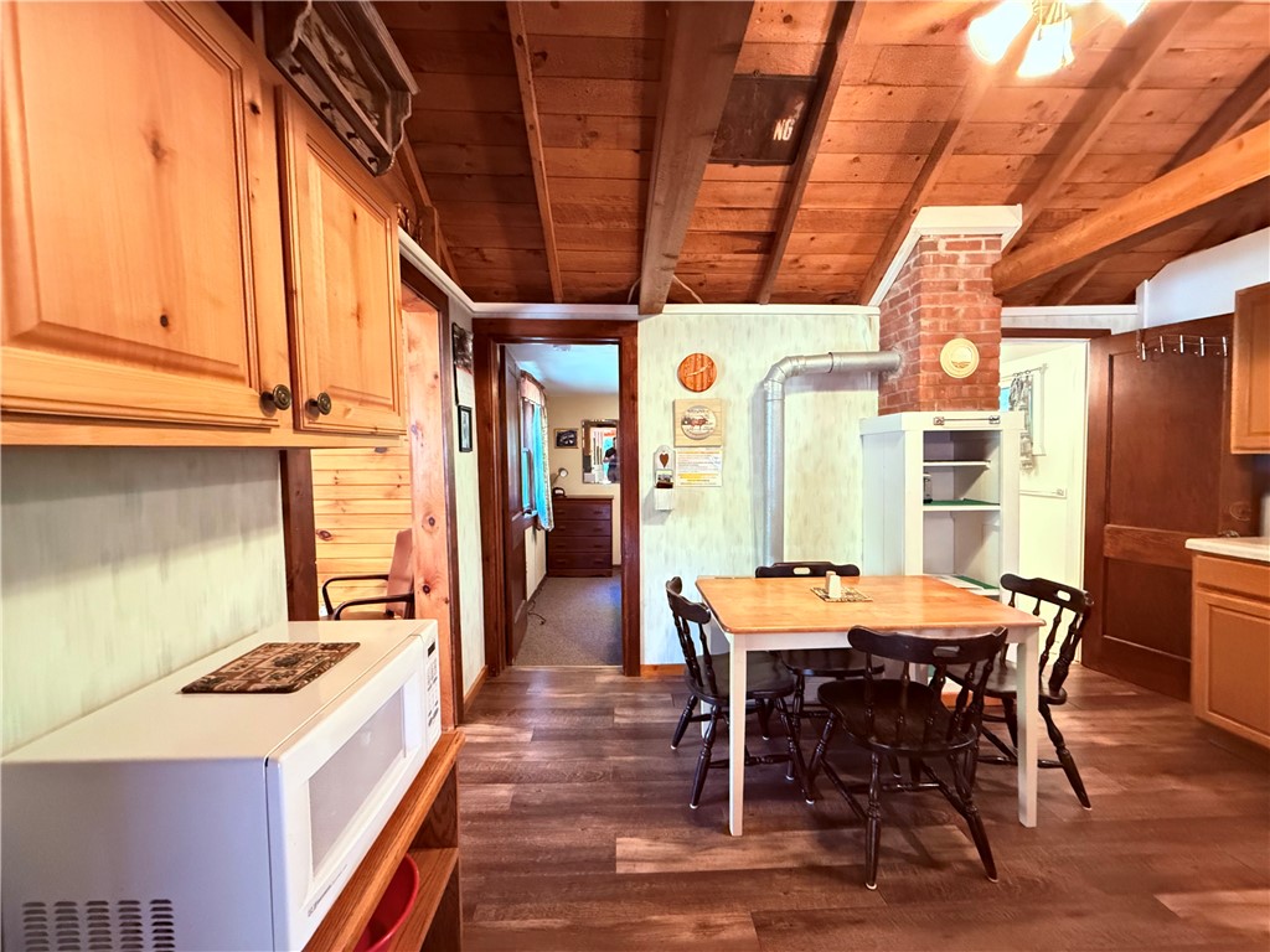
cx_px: 635
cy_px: 476
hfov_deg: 102.1
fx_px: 514
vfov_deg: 85.7
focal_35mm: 14
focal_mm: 2.22
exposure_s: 1/40
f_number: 2.2
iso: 1600
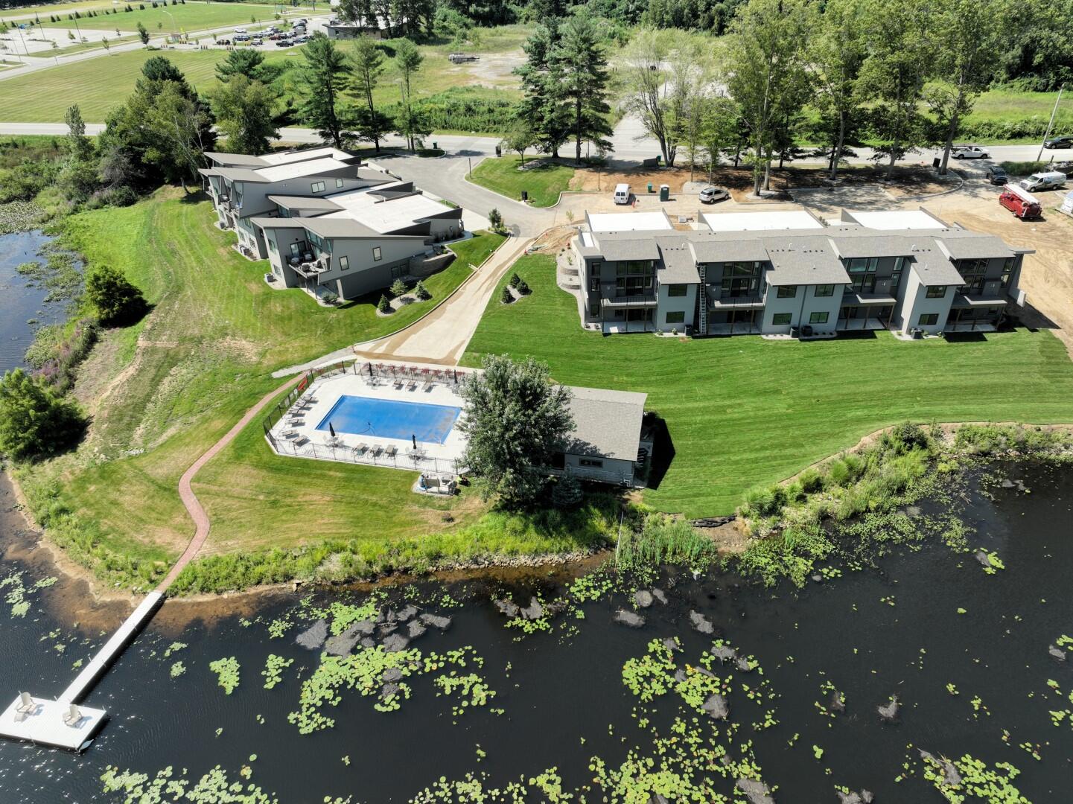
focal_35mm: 24
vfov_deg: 56.8
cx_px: 536
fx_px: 744
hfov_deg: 71.6
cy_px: 402
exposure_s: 1/2000
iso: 230
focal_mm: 12.29
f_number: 2.8
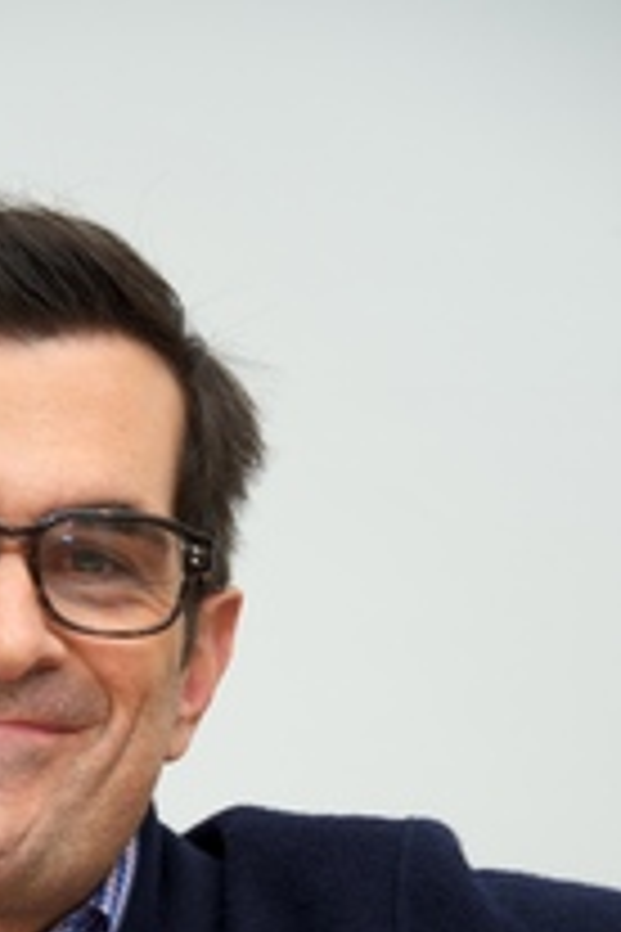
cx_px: 122
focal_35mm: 290
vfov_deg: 7.1
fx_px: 7503
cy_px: 824
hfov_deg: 4.7
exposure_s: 1/60
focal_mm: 150
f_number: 5.6
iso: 400
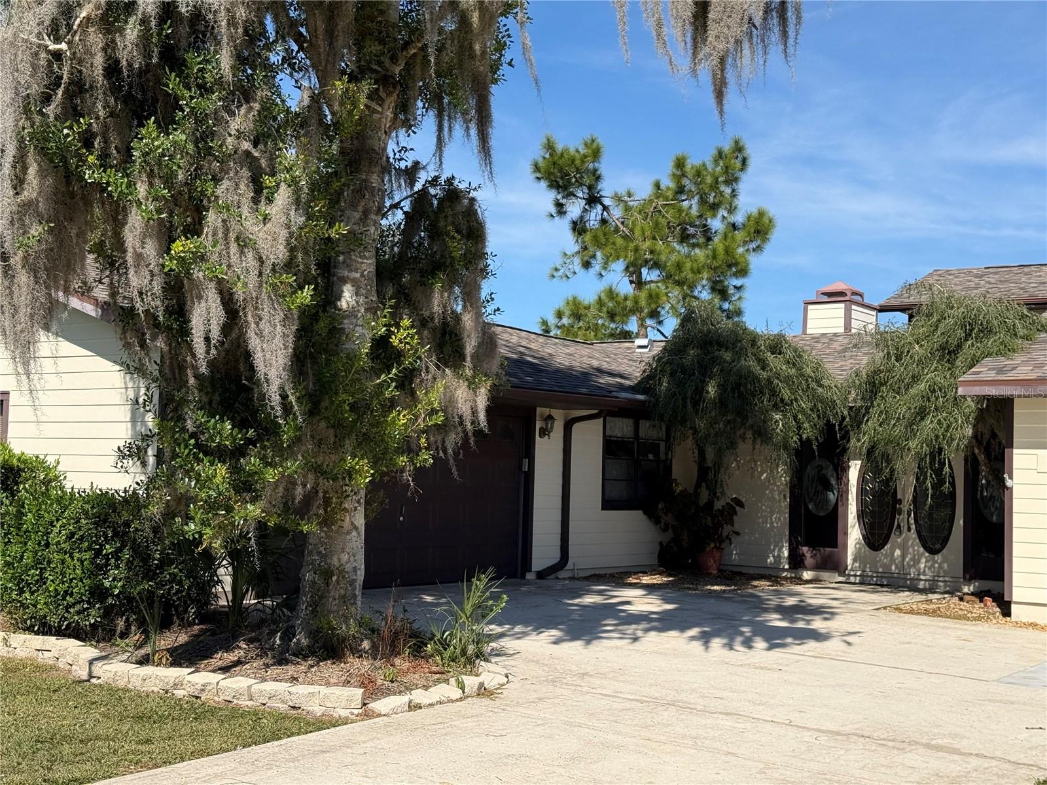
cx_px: 524
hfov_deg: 39.7
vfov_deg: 30.3
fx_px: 1452
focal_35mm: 48
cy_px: 392
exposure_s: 1/6024
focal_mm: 6.76
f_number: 1.78
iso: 100
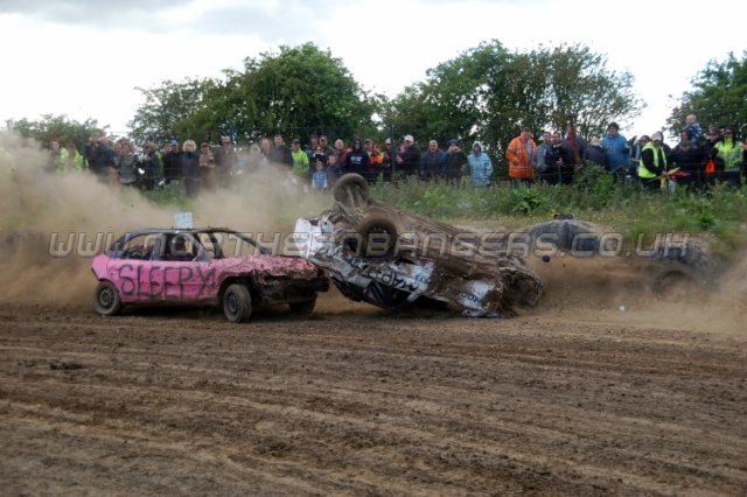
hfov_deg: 29.3
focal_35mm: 69
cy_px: 248
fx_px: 1431
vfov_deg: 19.7
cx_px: 374
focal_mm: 46
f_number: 5
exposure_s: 1/640
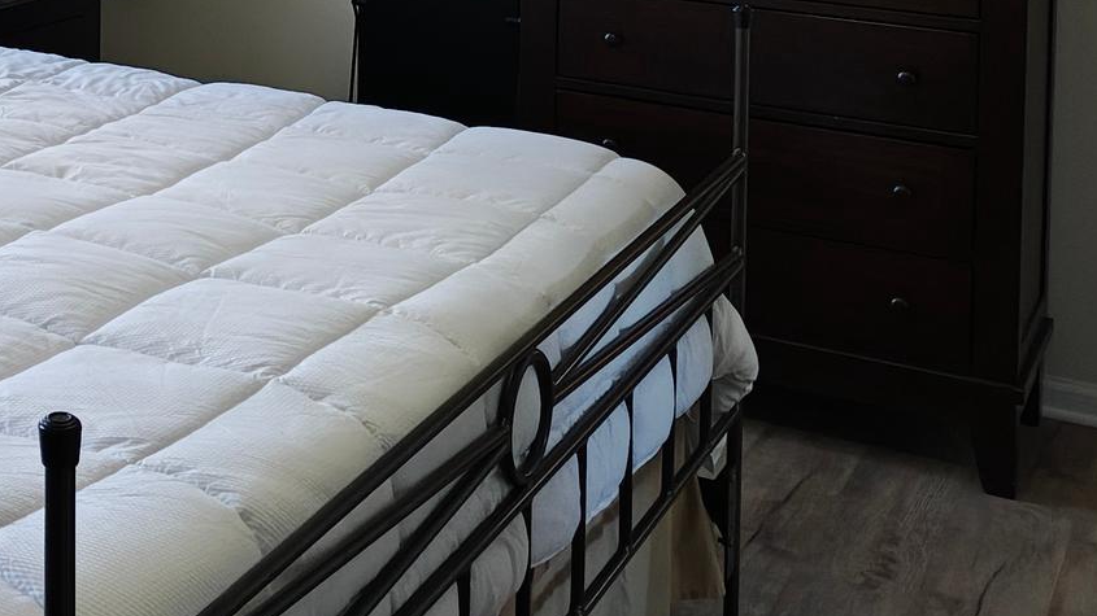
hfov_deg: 29.7
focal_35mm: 66
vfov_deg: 16.9
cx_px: -8
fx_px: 1920
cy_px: -237
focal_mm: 4.68
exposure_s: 1/60
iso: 1859
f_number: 1.7
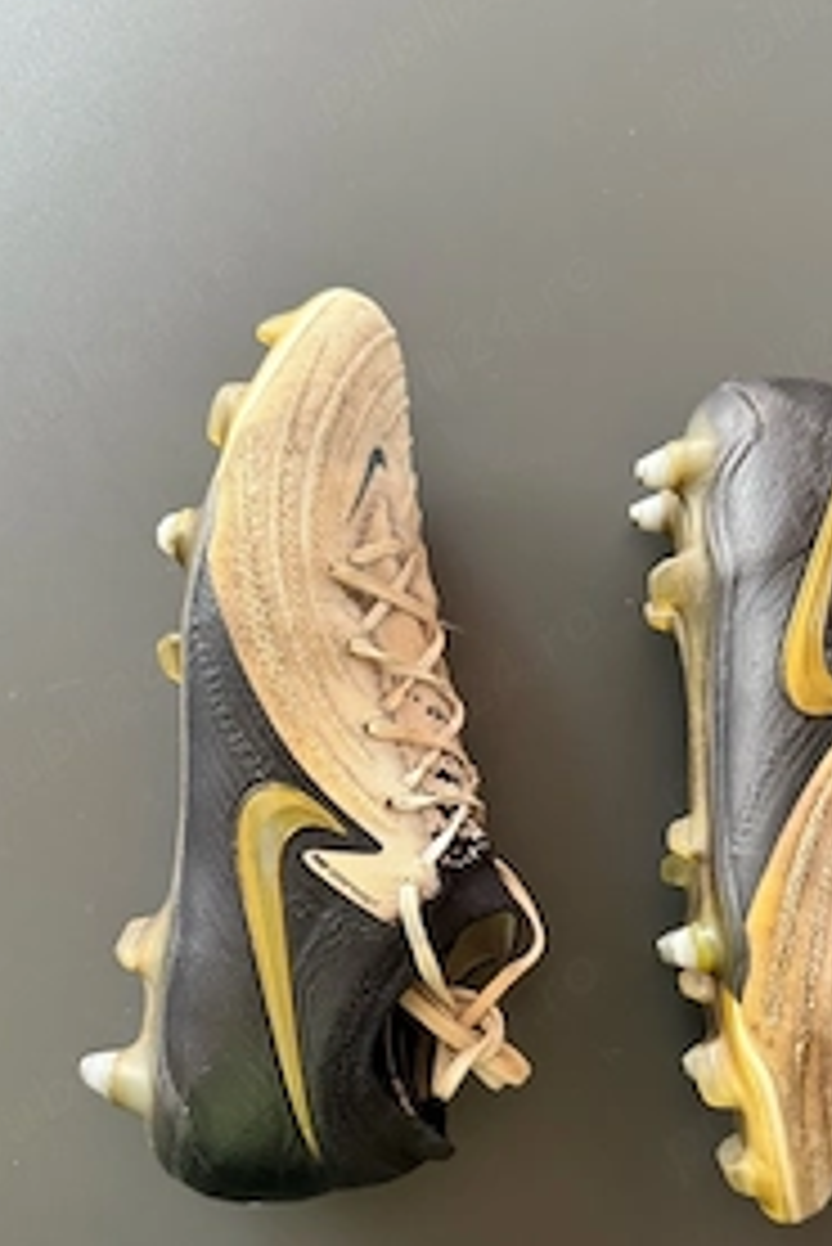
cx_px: 544
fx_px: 1246
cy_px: 765
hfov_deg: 36.6
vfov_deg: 52.6
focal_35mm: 36
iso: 400
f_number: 1.78
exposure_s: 1/60
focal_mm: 6.76
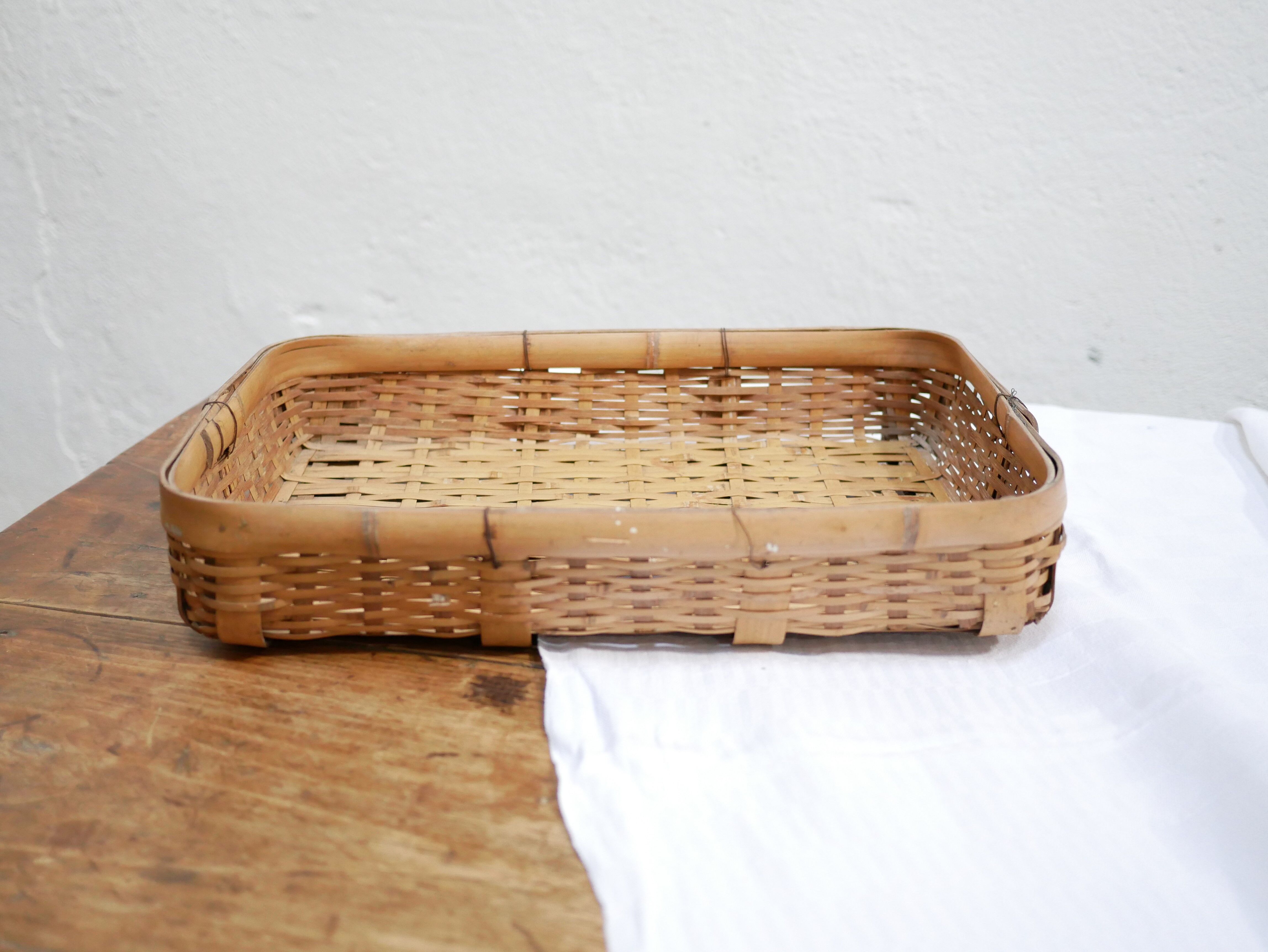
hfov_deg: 46.8
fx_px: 1466
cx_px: 634
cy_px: 476
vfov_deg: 36.0
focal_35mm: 40
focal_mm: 20
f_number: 1.7
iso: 1600
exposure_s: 1/60
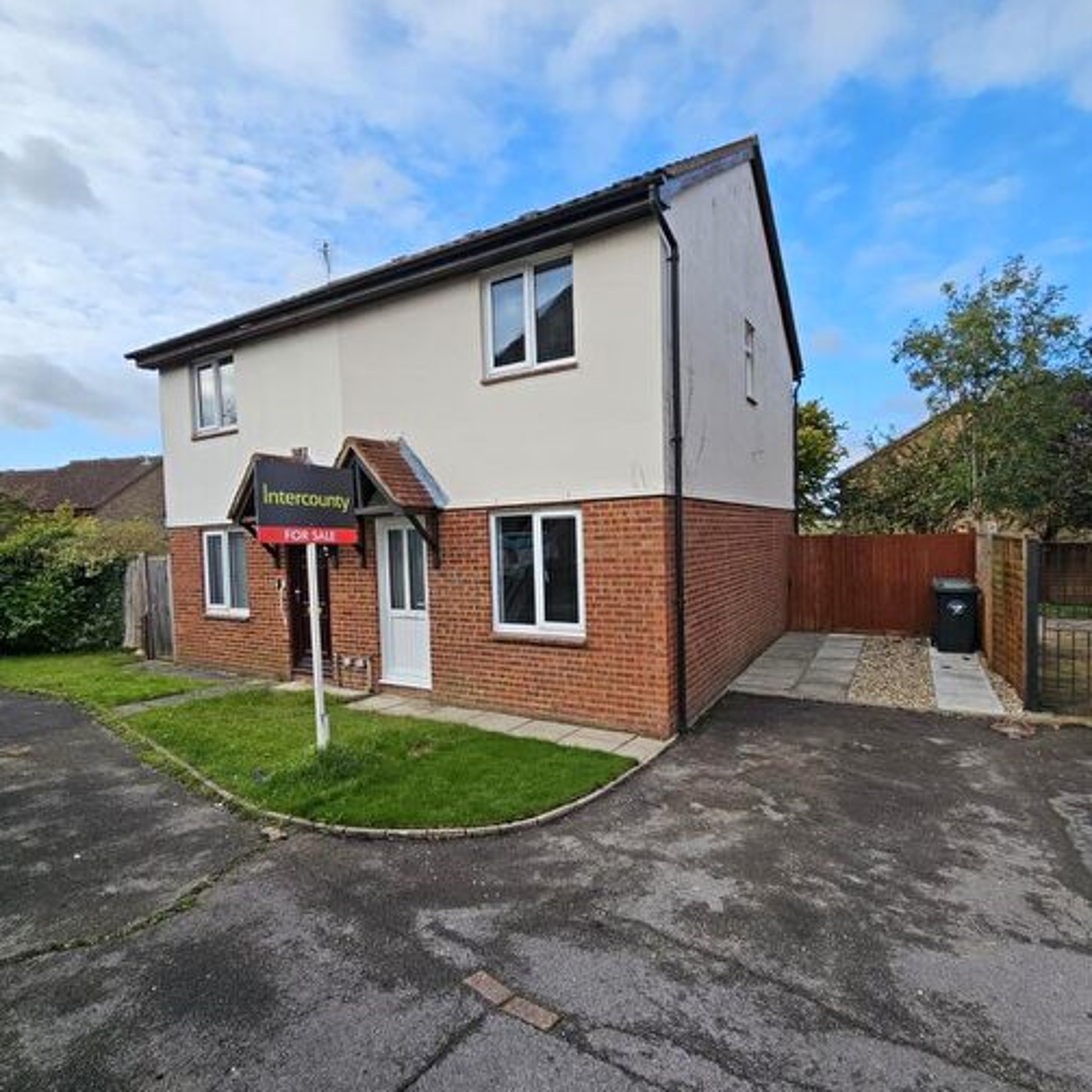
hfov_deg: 87.4
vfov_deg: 87.4
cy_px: 566
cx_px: 534
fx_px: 571
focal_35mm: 16
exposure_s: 1/1358
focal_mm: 2.2
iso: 50
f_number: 2.2
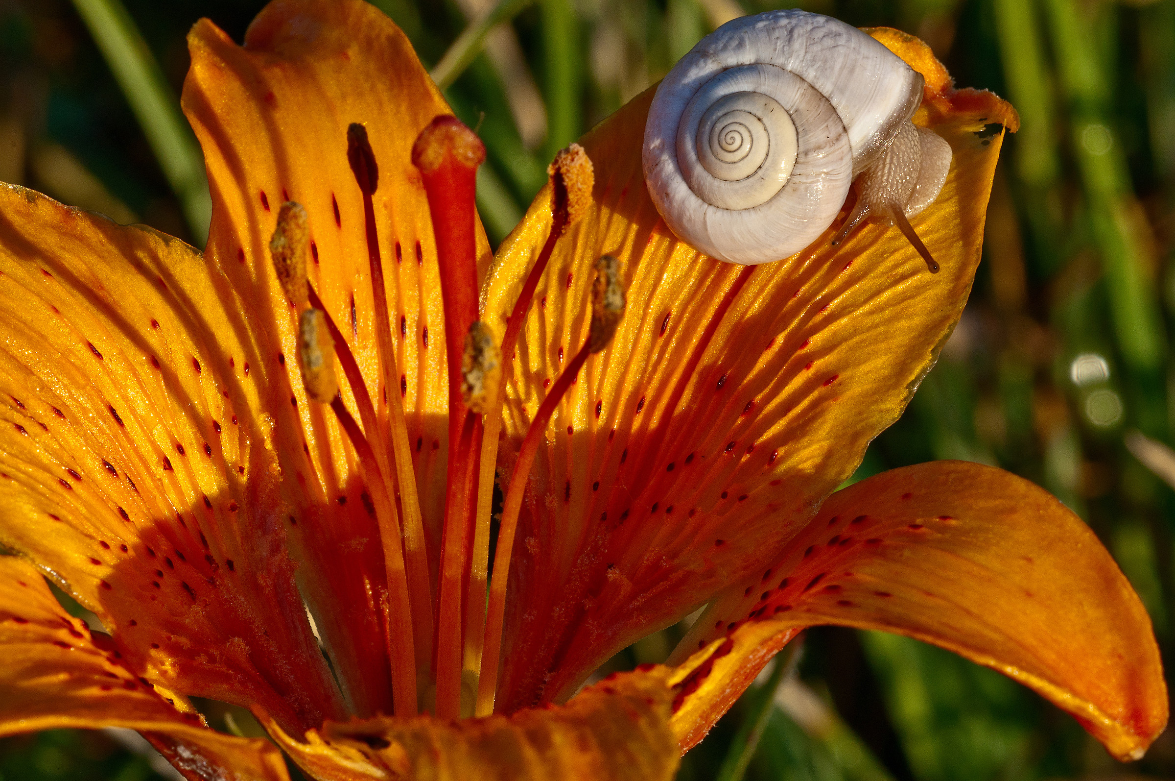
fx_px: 7335
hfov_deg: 9.2
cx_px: 588
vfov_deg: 6.1
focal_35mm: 225
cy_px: 390
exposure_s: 1/80
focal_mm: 150
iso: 400
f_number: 22
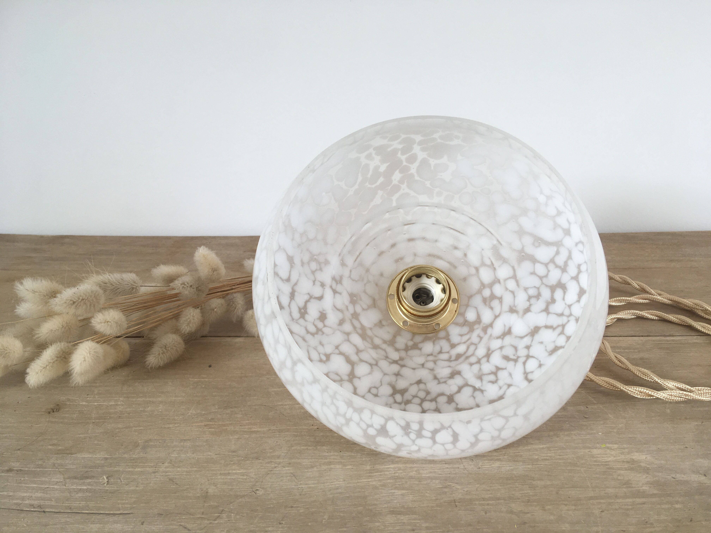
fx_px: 596
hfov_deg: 61.7
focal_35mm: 29
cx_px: 356
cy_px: 266
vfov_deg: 48.2
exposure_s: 1/50
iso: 32
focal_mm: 4.15
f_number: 2.2
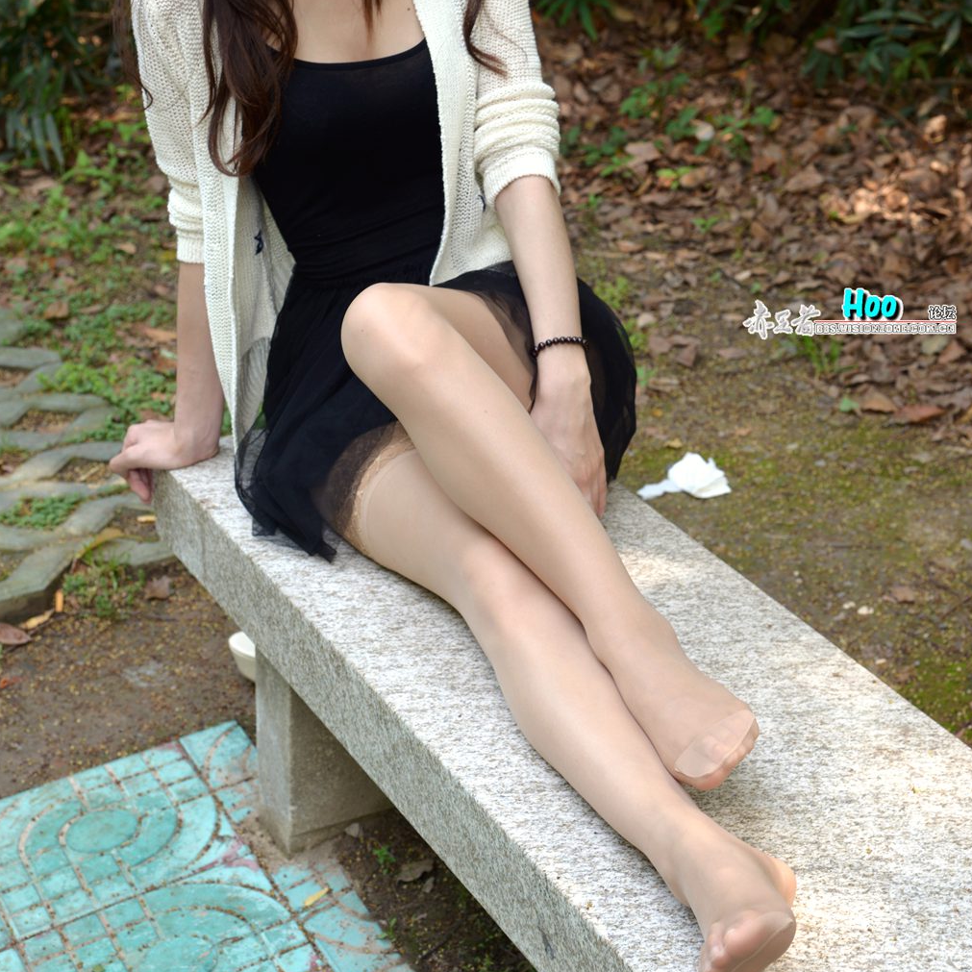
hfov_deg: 21.7
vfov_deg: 21.6
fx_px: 2541
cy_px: 318
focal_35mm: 80
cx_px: 489
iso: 200
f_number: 6.3
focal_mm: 62
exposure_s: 1/80
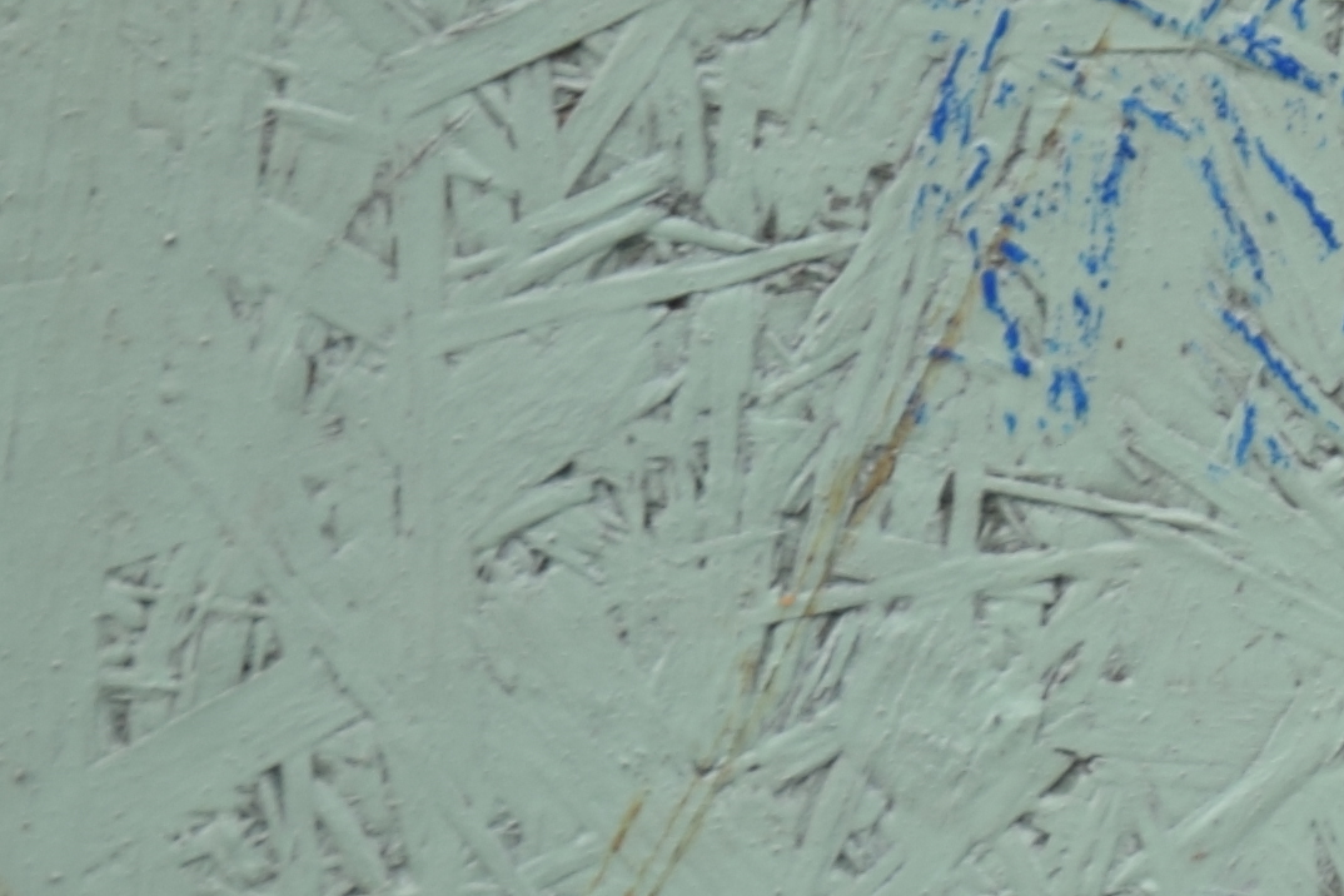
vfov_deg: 2.8
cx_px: 3564
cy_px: 279
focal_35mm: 486
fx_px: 18143
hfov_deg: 4.1
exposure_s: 1/160
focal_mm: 58
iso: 100
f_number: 5
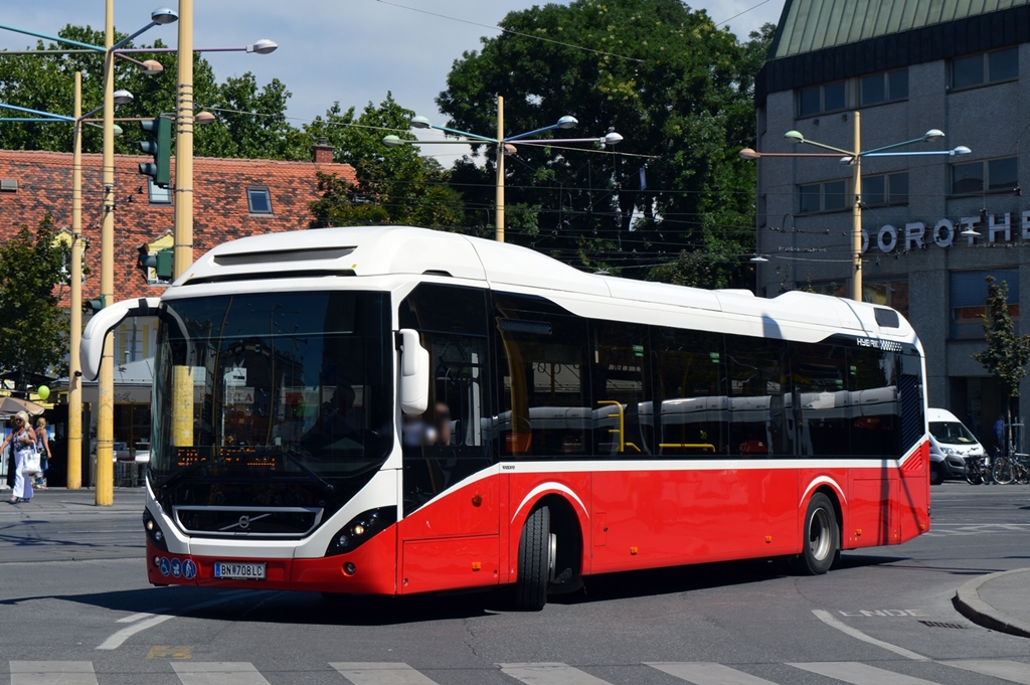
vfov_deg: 22.6
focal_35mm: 60
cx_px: 515
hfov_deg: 33.4
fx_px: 1715
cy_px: 342
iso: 100
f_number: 9
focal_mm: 40
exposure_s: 1/320
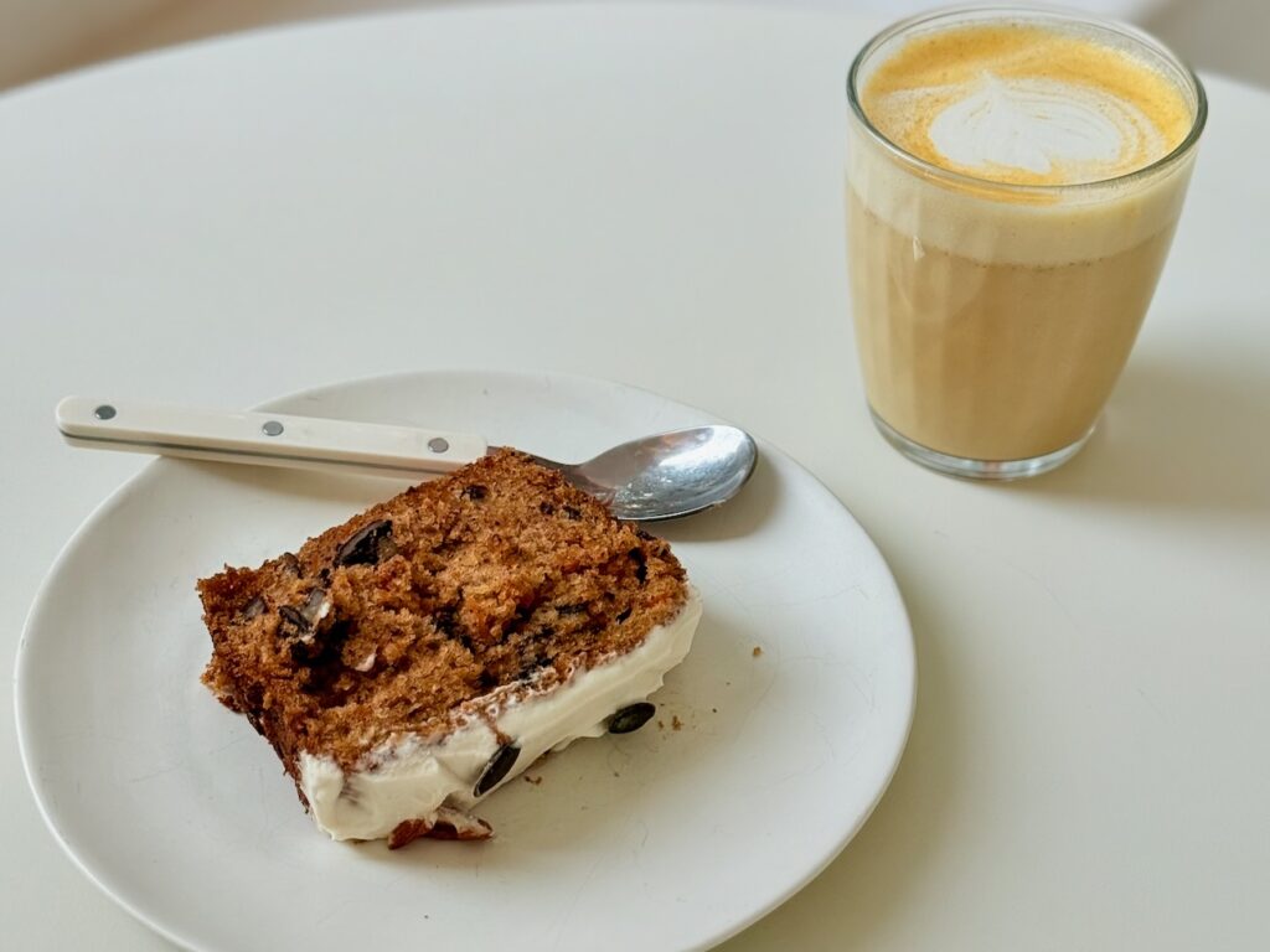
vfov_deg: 30.3
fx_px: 1761
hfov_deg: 39.7
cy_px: 476
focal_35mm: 48
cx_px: 635
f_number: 1.78
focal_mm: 6.76
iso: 64
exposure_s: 1/615
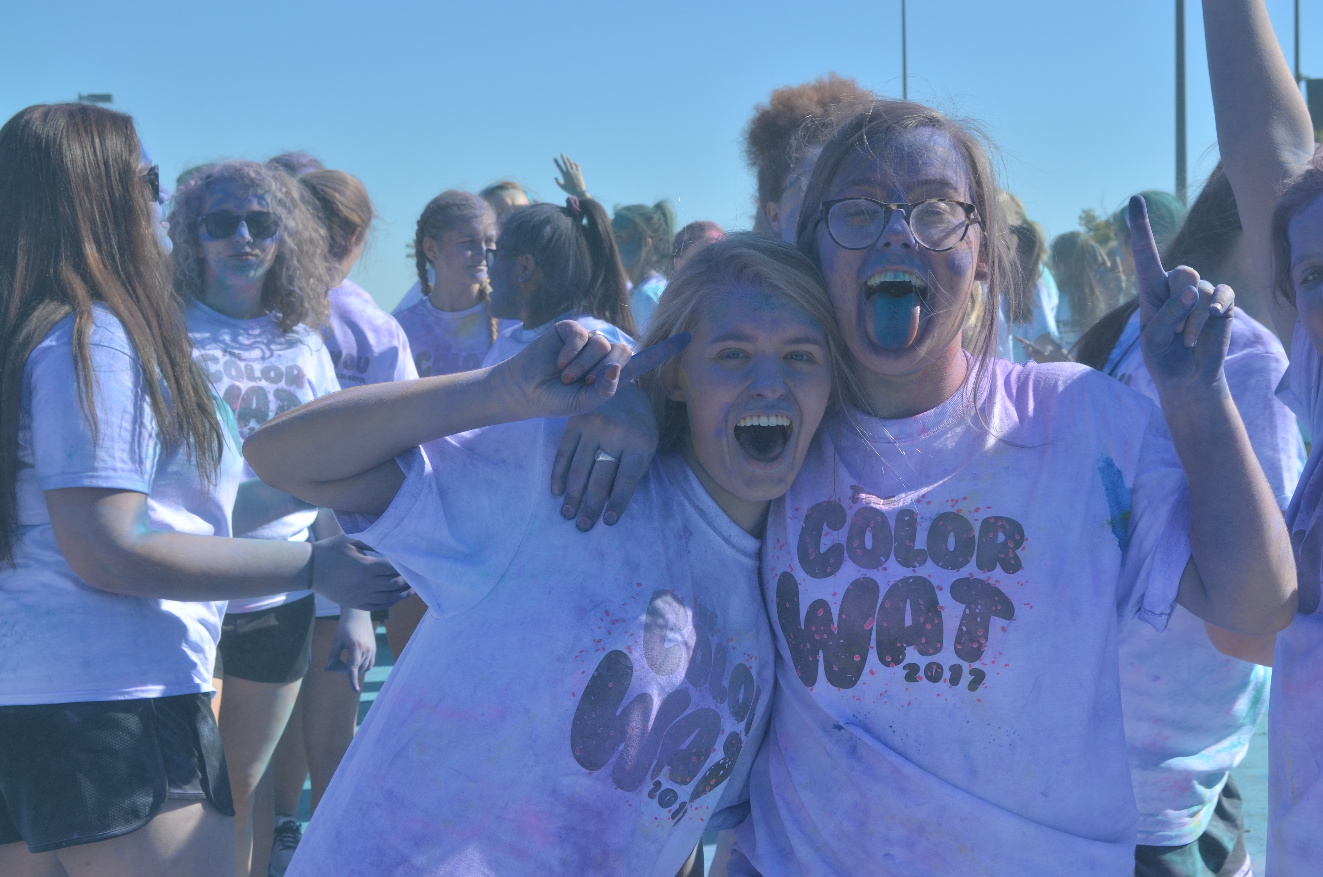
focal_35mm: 57
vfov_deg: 23.7
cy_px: 438
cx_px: 662
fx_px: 2090
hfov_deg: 35.1
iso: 100
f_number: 9
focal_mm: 38
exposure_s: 1/320
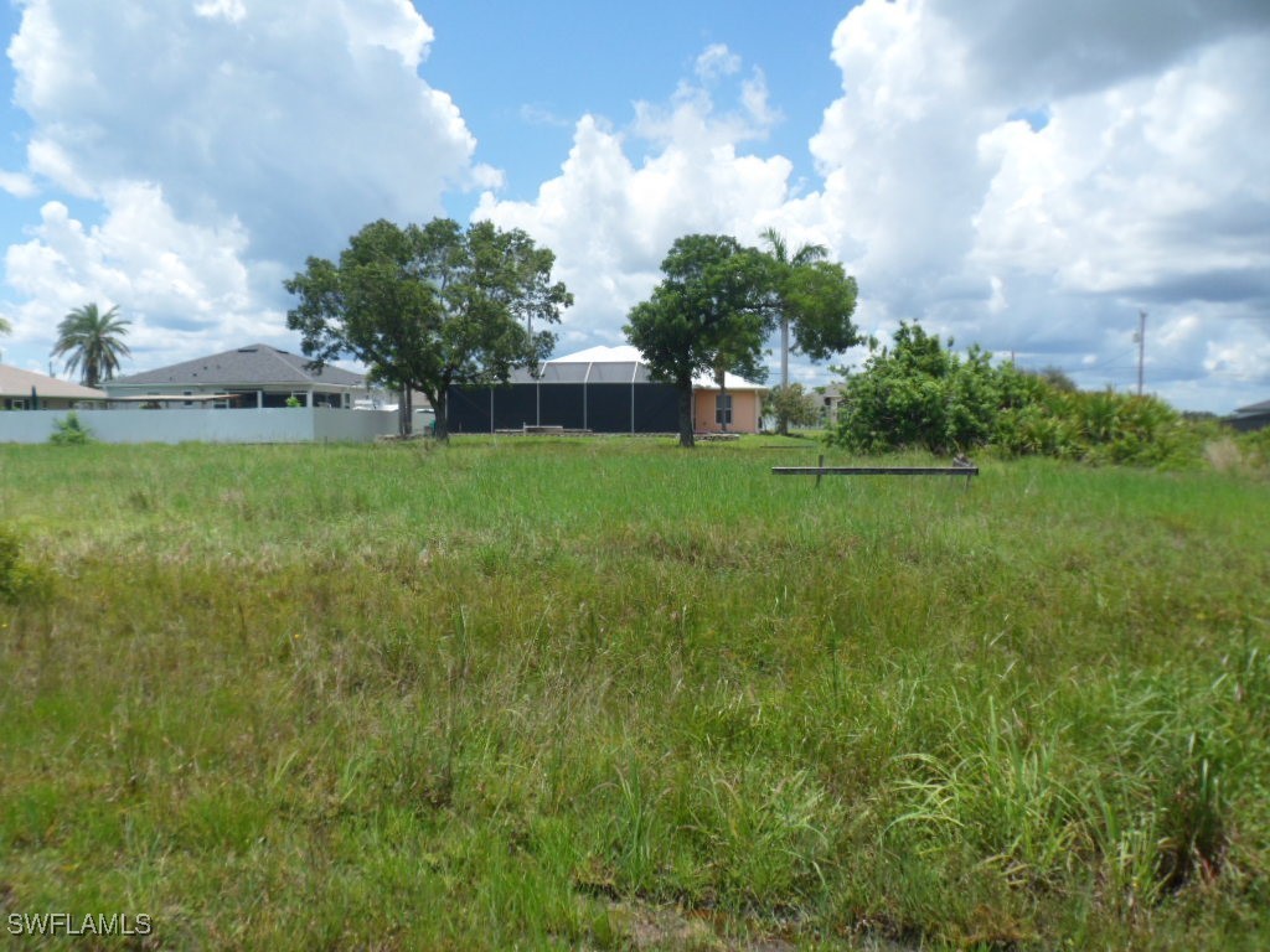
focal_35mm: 27
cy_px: 476
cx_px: 635
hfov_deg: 65.3
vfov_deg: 51.4
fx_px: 991
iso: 80
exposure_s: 1/180
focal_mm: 4.9
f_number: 9.2
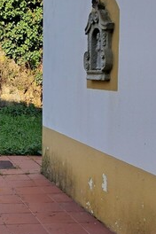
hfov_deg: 16.6
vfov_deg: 29.6
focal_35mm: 68
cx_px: -126
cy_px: 90
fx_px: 442
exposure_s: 1/297
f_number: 1.8
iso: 50
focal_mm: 4
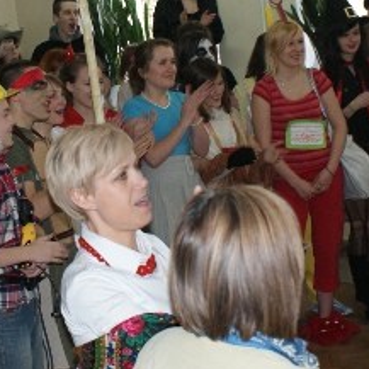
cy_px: 116
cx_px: 128
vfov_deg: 17.7
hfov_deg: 17.7
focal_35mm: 98
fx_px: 1182
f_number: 5.6
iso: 400
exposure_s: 1/60
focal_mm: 26
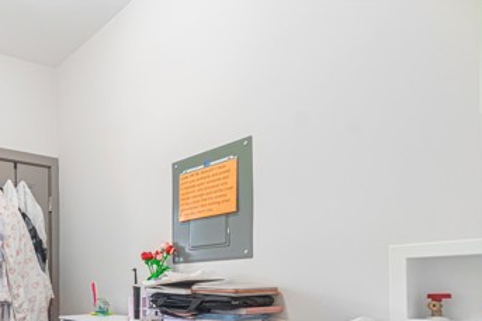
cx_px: 38
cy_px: 294
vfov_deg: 42.2
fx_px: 375
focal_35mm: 28
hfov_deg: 55.6
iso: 320
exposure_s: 1/4
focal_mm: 10
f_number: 7.1
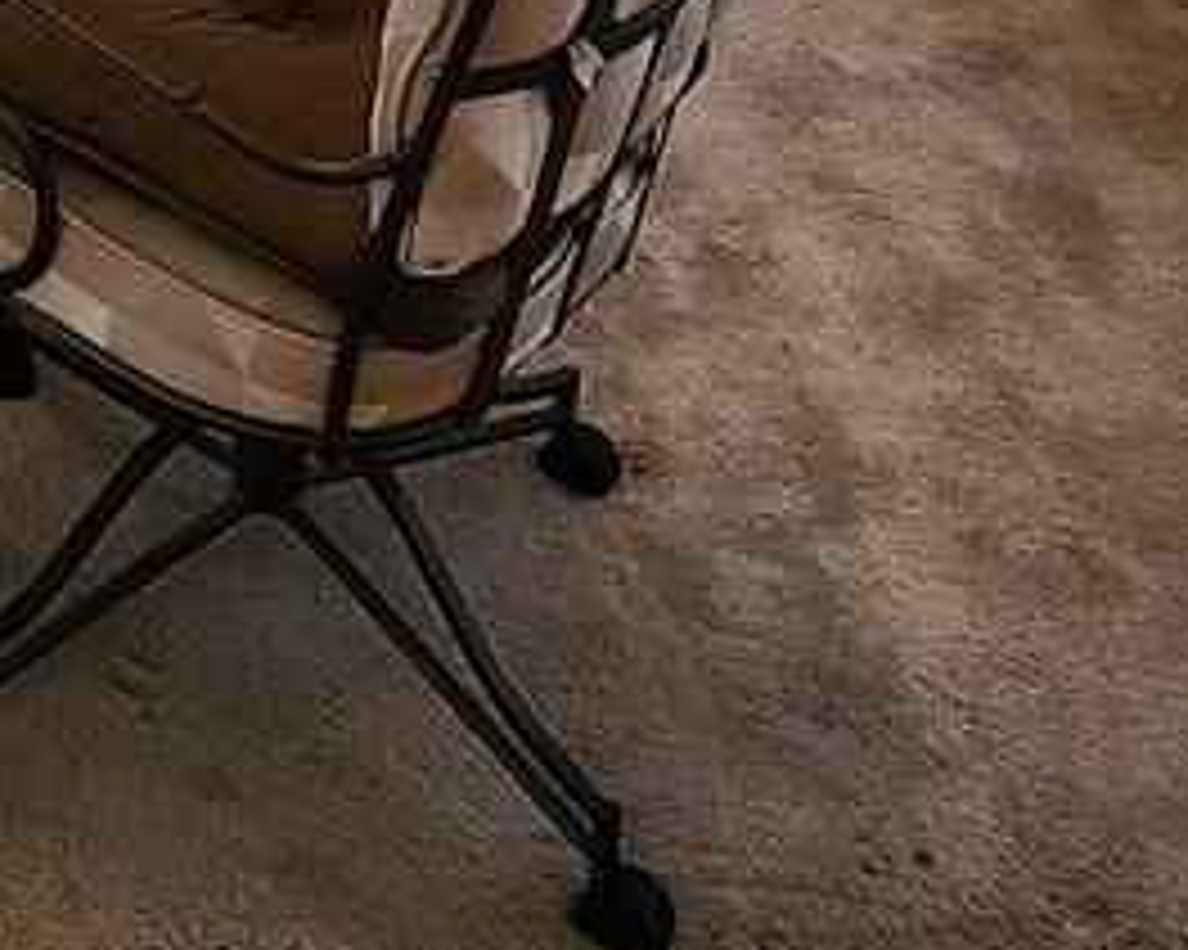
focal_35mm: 77
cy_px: -927
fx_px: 2706
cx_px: -513
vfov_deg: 15.8
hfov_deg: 21.4
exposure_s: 1/60
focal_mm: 2.2
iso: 64
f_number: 2.2
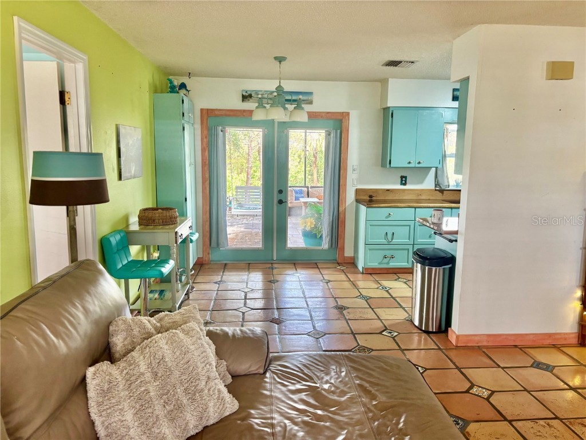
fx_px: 440
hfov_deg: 67.3
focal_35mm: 26
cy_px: 220
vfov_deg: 53.1
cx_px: 293
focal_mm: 5.96
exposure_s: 1/60
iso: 200
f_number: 1.6
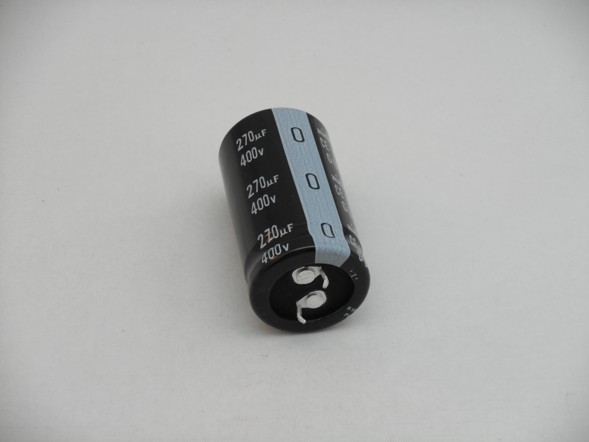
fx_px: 1991
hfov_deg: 16.8
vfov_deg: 12.7
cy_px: 221
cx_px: 294
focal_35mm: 117
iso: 200
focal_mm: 20.9
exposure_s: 1/60
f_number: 5.9
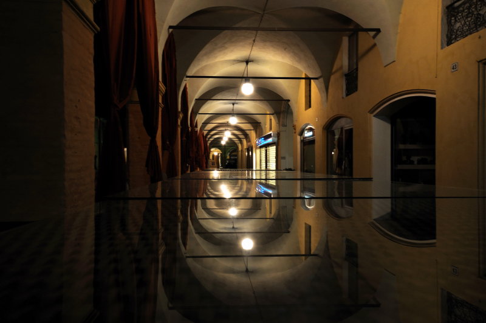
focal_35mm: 30
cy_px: 162
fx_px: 404
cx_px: 243
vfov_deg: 43.5
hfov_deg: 62.0
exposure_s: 1/1.6
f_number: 8
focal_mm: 20
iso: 200
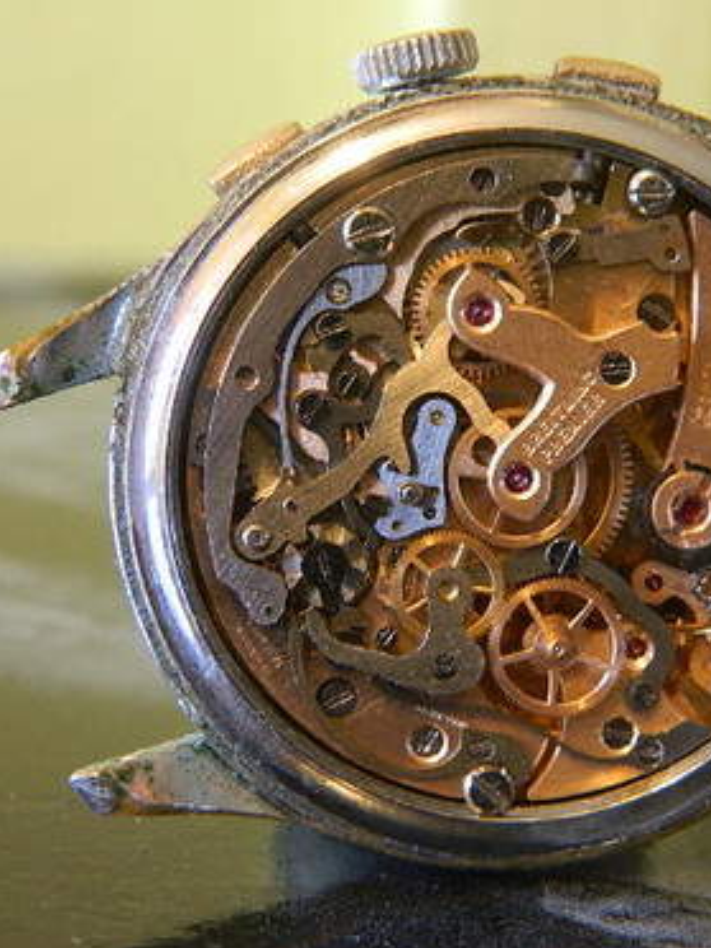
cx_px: 464
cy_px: 475
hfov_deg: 15.7
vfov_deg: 20.9
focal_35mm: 94
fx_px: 2574
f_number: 4
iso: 200
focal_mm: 12.6
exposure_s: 1/2
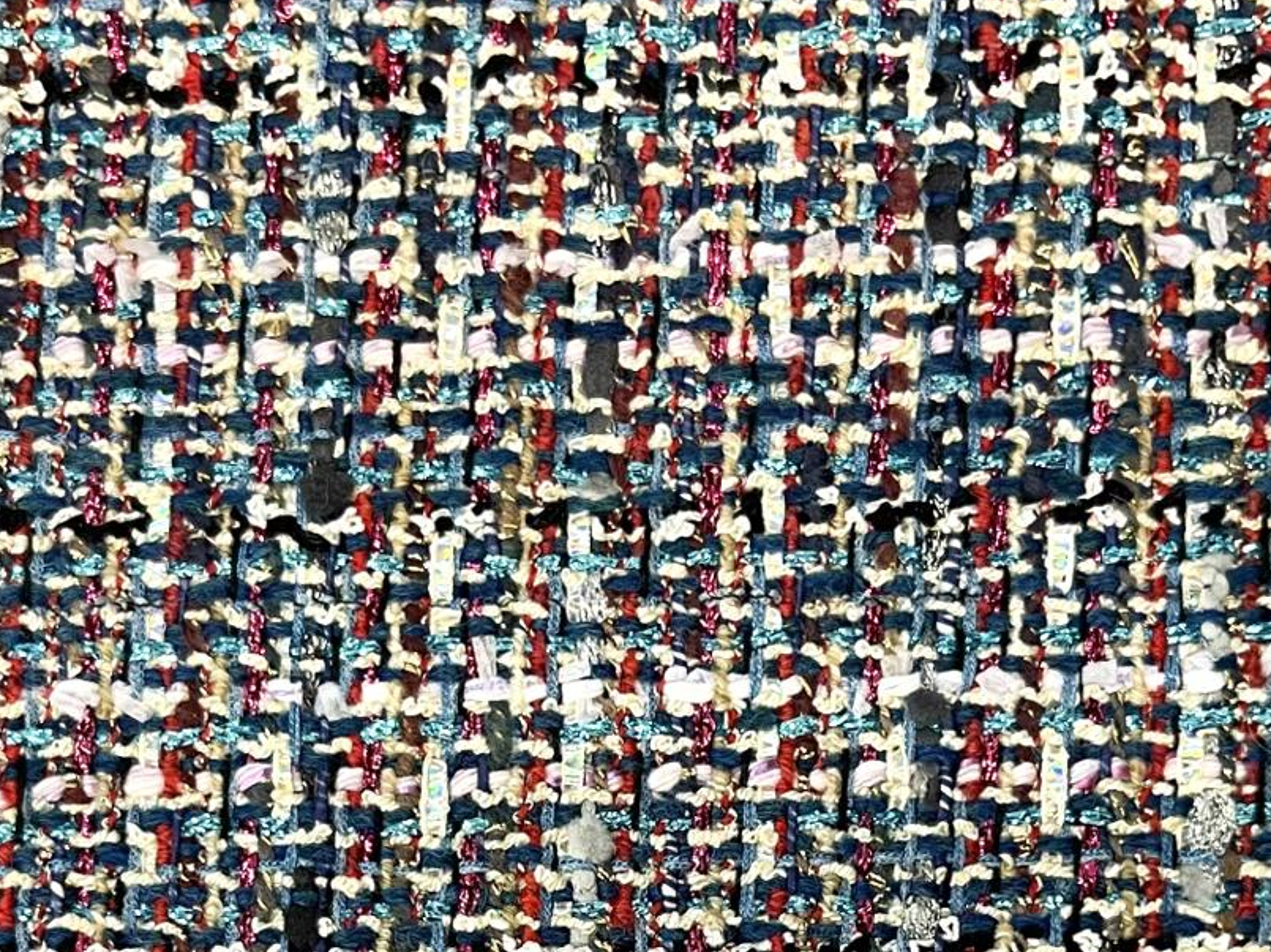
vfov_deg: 22.1
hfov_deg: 31.2
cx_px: 570
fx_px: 2275
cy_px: 1089
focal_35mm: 62
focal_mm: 5.1
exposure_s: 1/60
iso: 100
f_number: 1.6
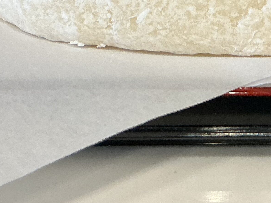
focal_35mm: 99
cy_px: -115
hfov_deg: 19.7
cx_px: 207
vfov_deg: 13.9
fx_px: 775
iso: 64
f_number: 1.8
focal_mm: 3
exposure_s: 1/120
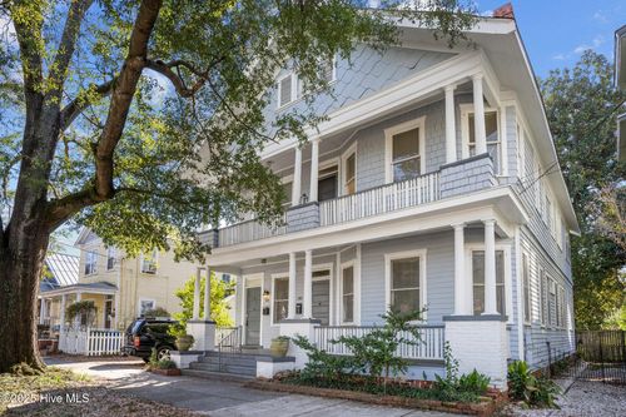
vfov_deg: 61.9
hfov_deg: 84.0
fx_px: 348
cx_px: 313
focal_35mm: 20
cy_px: 208
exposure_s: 1/1000
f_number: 5
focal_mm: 20
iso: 800
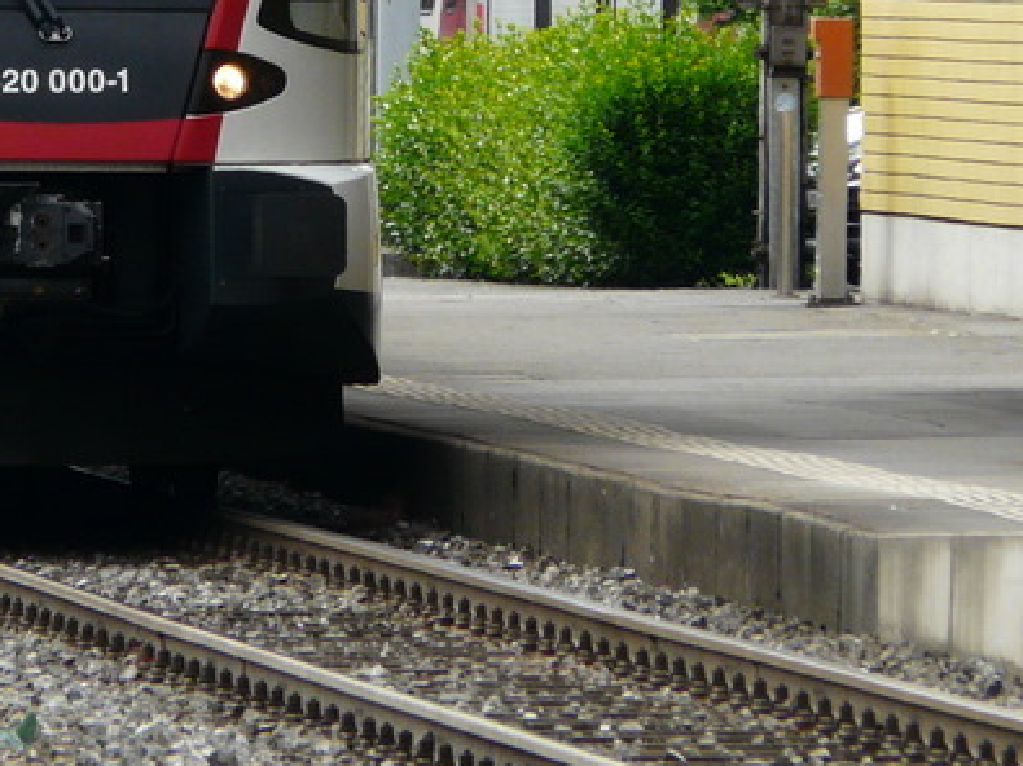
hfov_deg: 2.3
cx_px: 91
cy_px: -153
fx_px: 25674
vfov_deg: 1.7
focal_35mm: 869
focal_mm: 56.4
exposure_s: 1/250
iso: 100
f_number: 5.6
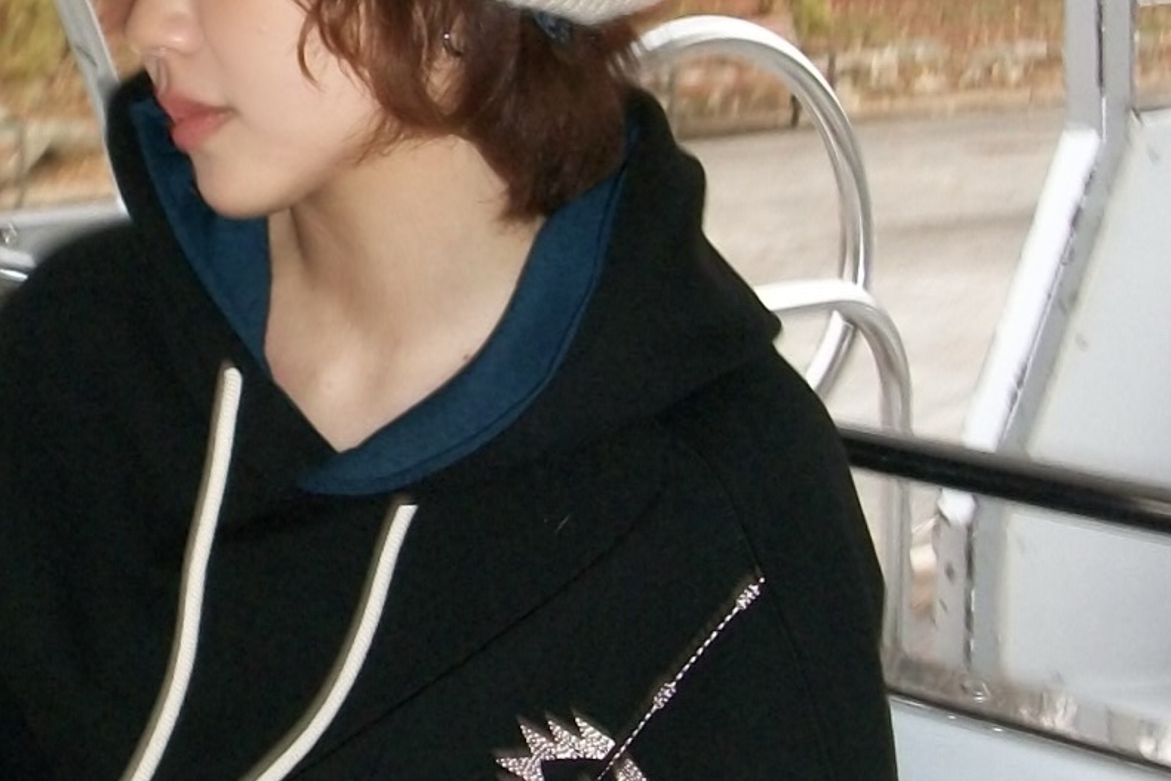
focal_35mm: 80
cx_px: 222
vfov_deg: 17.1
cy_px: 368
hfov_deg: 24.9
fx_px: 2603
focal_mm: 5.7
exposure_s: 1/60
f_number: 2.8
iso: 120
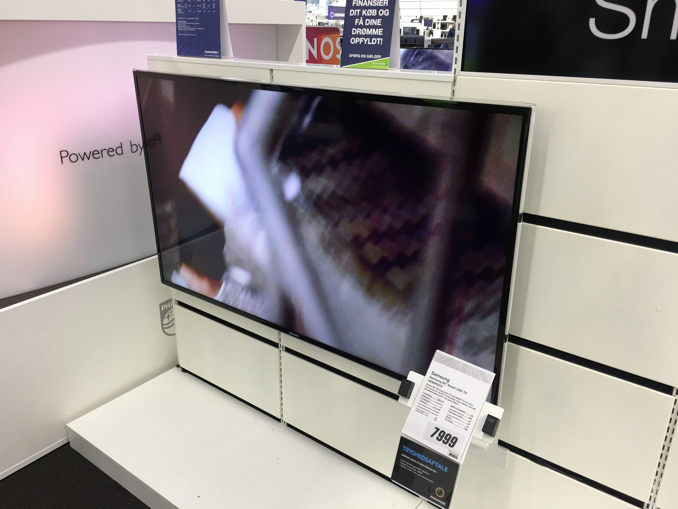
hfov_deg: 61.7
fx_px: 568
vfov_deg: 48.2
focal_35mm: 29
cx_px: 339
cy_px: 254
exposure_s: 1/17
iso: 40
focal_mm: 4.15
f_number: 2.2
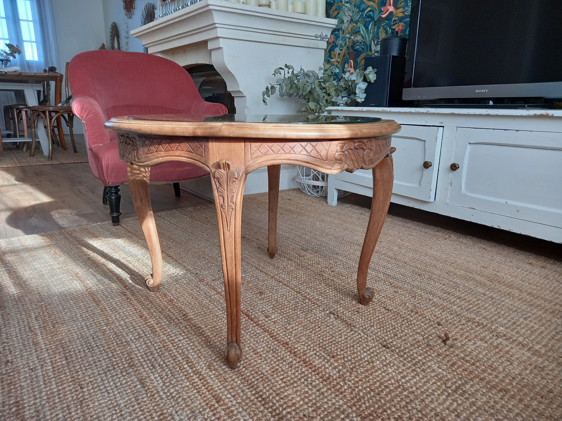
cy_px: 210
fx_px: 406
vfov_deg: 54.9
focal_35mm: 25
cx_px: 281
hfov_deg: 69.4
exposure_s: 1/50
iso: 64
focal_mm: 4.6
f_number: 2
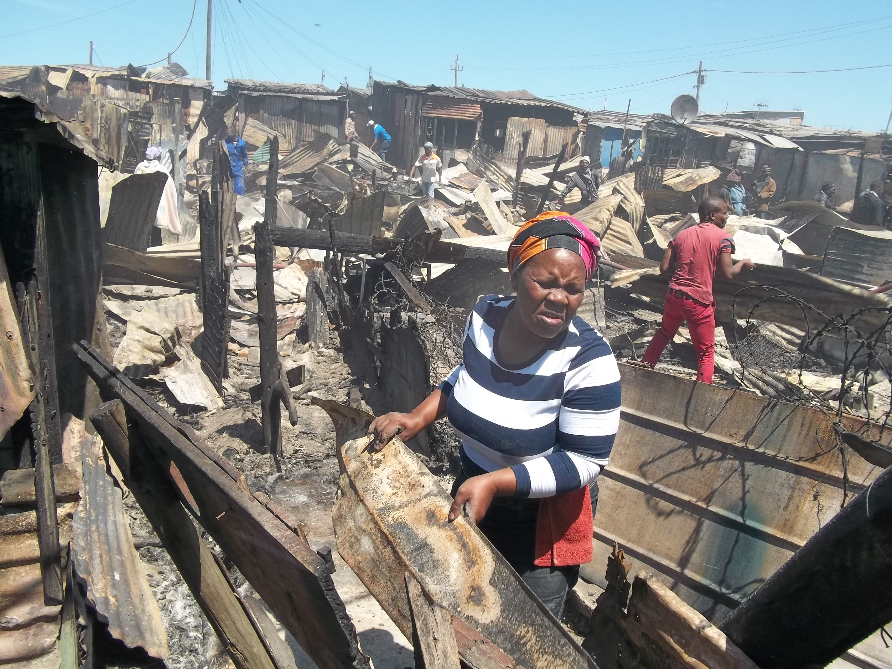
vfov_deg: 44.2
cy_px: 334
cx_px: 446
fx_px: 825
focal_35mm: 32
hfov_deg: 56.8
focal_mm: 5.7
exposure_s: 1/160
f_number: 8.8
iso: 80
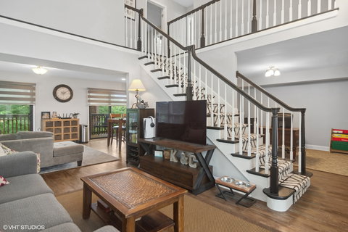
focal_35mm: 18
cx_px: 174
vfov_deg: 67.4
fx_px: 174
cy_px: 116
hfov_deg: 90.0
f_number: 8
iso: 200
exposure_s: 1/10
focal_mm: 12
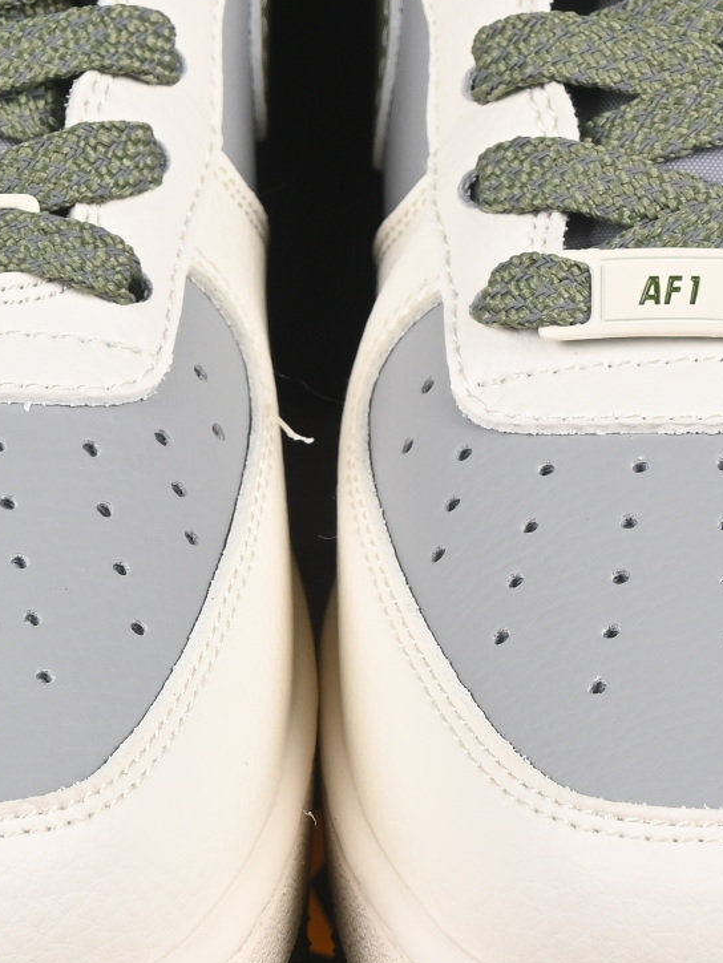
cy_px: 458
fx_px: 7712
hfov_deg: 5.4
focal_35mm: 277
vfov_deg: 7.1
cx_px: 324
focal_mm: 50
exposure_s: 1/80
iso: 160
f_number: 7.1
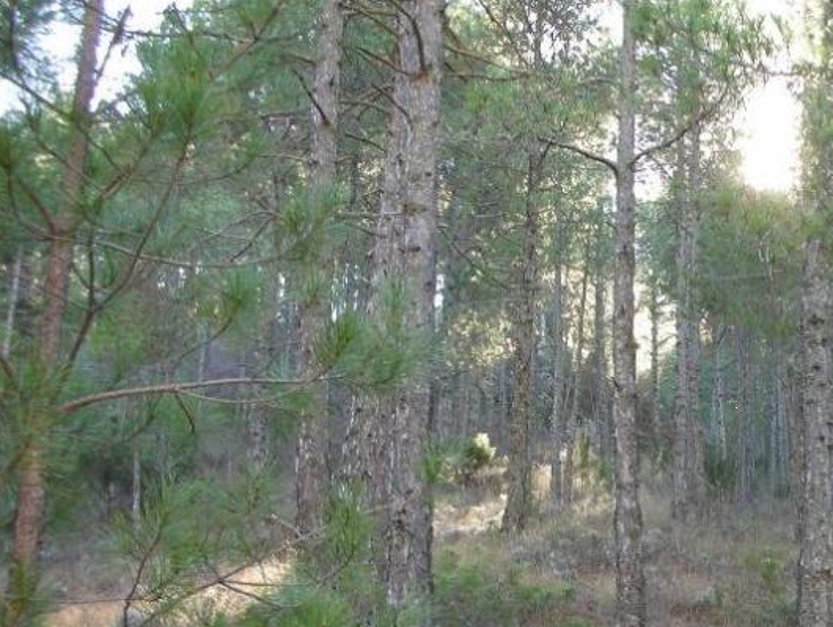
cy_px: 388
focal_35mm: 66
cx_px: 742
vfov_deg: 22.3
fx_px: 1590
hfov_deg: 28.3
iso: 66
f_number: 3
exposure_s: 1/30
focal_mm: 5.8
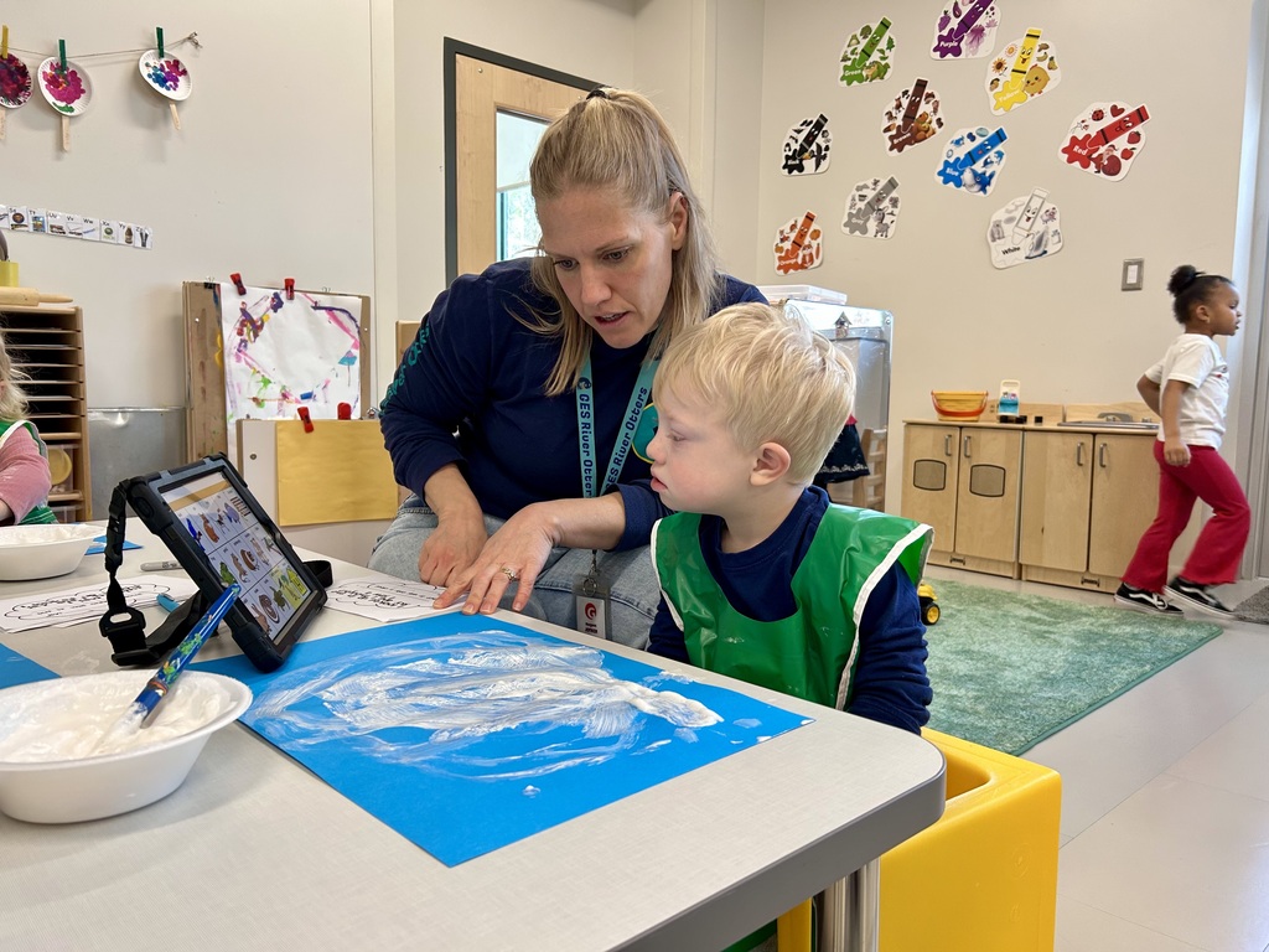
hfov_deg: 67.3
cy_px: 476
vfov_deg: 53.1
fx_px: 953
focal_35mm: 26
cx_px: 634
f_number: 1.5
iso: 100
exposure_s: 1/120
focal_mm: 5.7
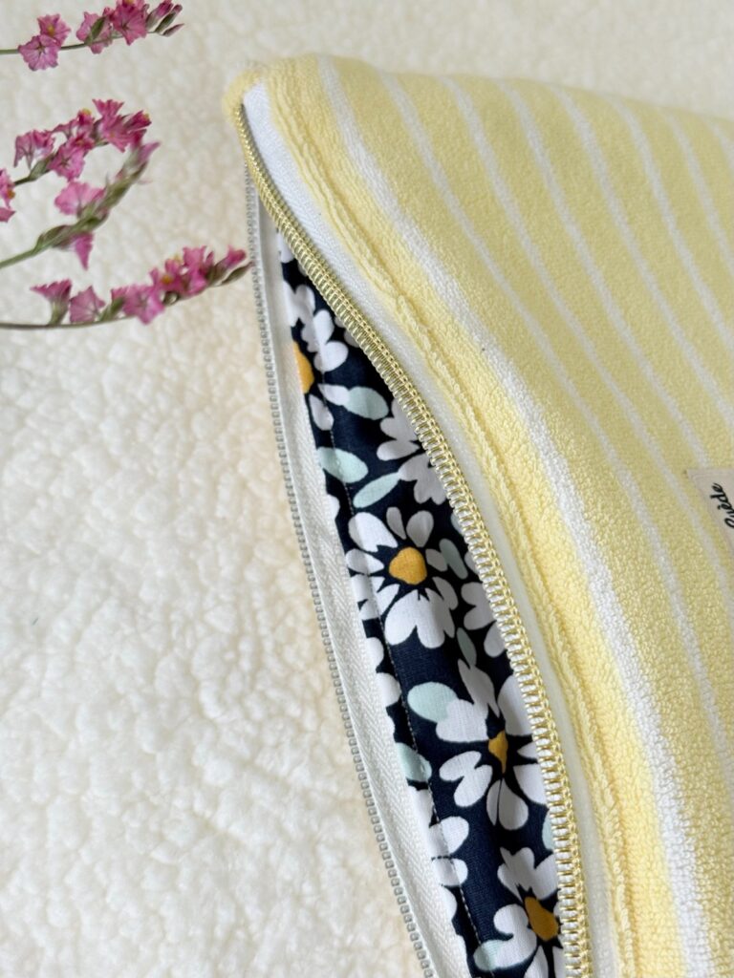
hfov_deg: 30.3
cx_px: 367
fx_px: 1357
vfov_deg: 39.7
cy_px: 489
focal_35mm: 48
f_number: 1.78
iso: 64
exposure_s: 1/133
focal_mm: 6.76
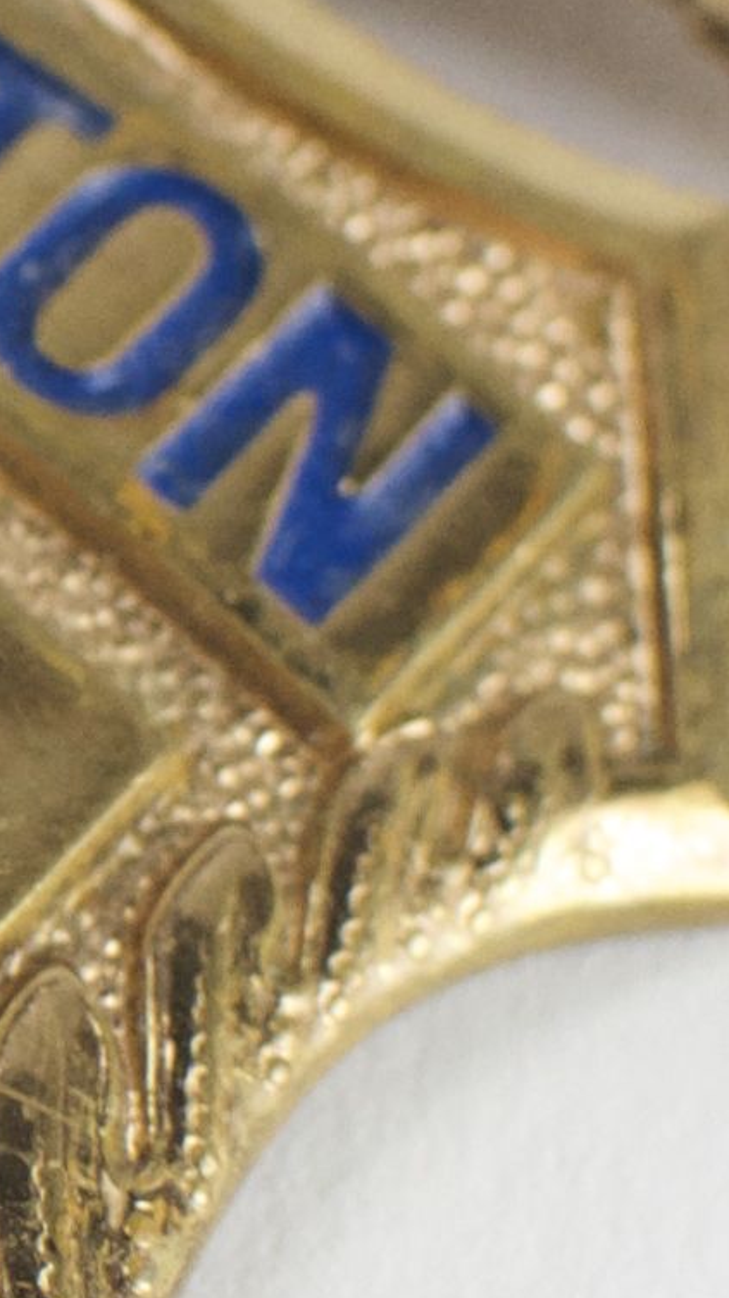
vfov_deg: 6.0
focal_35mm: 359
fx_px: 12364
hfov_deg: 3.3
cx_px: -1144
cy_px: 352
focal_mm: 35
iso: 800
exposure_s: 1/125
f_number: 4
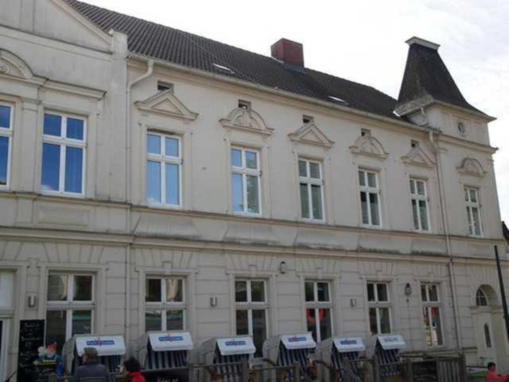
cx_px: 254
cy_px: 191
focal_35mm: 41
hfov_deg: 45.8
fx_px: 603
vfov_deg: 35.1
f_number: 3.2
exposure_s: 1/640
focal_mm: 8.5
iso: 50
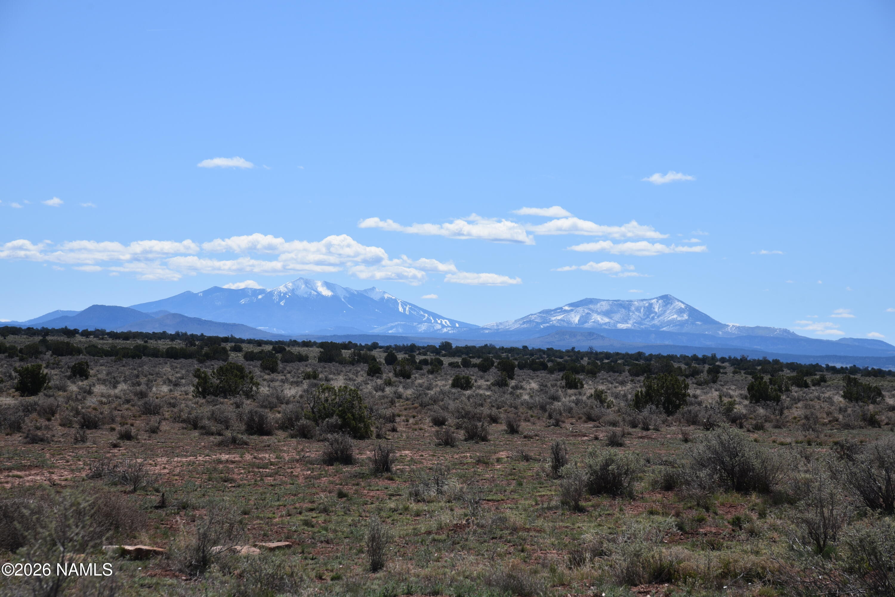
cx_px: 448
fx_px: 2610
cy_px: 298
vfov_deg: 13.0
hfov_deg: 19.5
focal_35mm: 105
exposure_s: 1/500
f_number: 11
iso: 200
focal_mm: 105
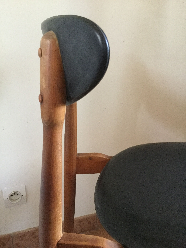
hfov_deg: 45.4
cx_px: 93
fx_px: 222
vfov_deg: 58.4
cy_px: 124
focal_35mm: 31
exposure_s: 1/17
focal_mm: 3.3
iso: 200
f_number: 2.4
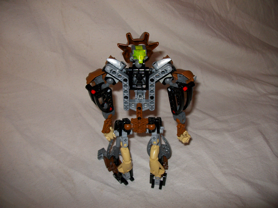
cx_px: 139
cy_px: 104
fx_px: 273
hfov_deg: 54.0
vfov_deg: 41.8
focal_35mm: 34
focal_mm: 5.7
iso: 125
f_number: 2.9
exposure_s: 1/40
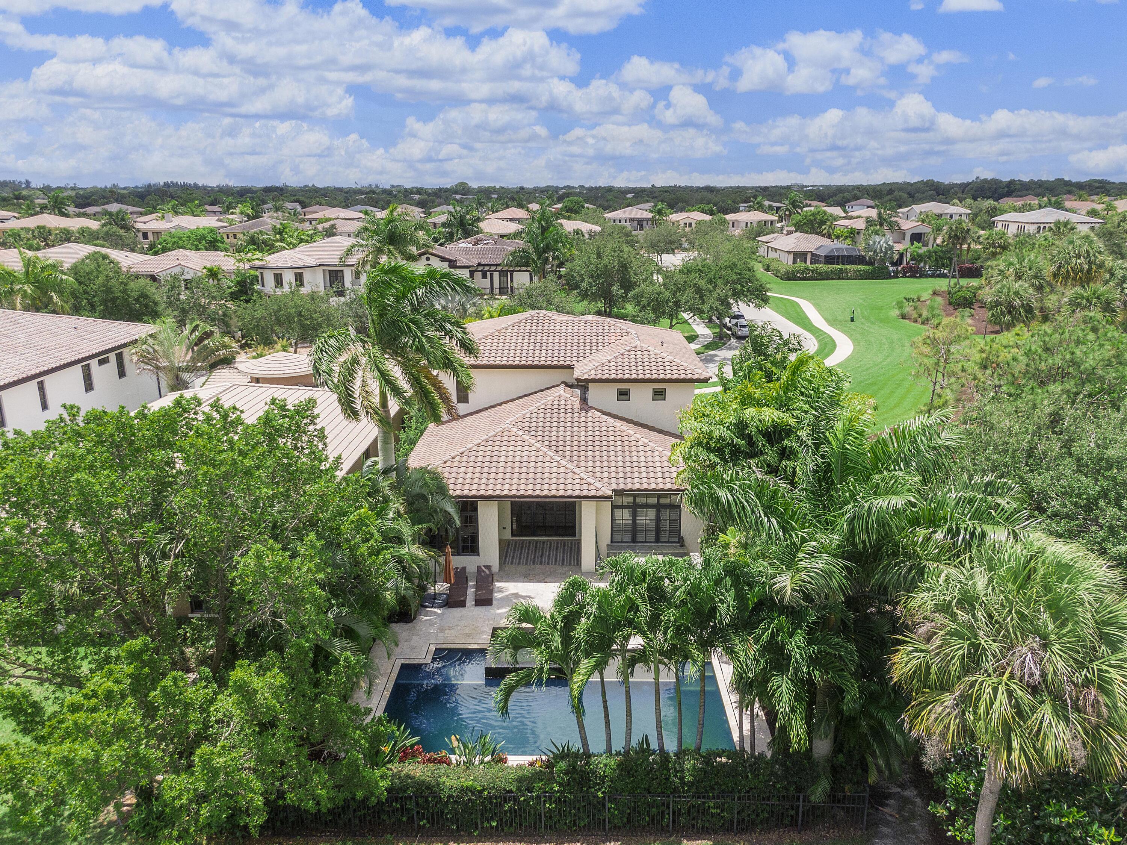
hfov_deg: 71.6
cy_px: 422
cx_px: 564
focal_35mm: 24
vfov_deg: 56.8
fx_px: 781
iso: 100
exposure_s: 1/1250
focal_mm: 4.39
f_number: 2.8
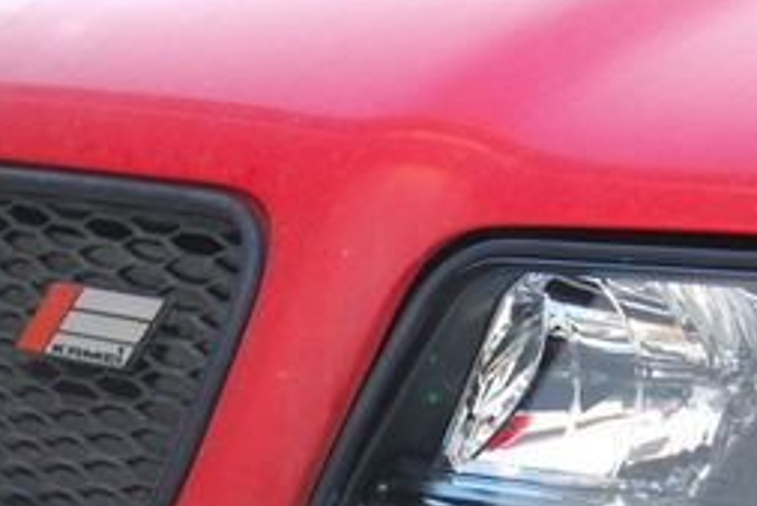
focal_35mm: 91
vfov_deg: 14.9
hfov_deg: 22.3
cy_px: 455
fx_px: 1915
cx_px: 443
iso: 200
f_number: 4
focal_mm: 24
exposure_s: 1/60
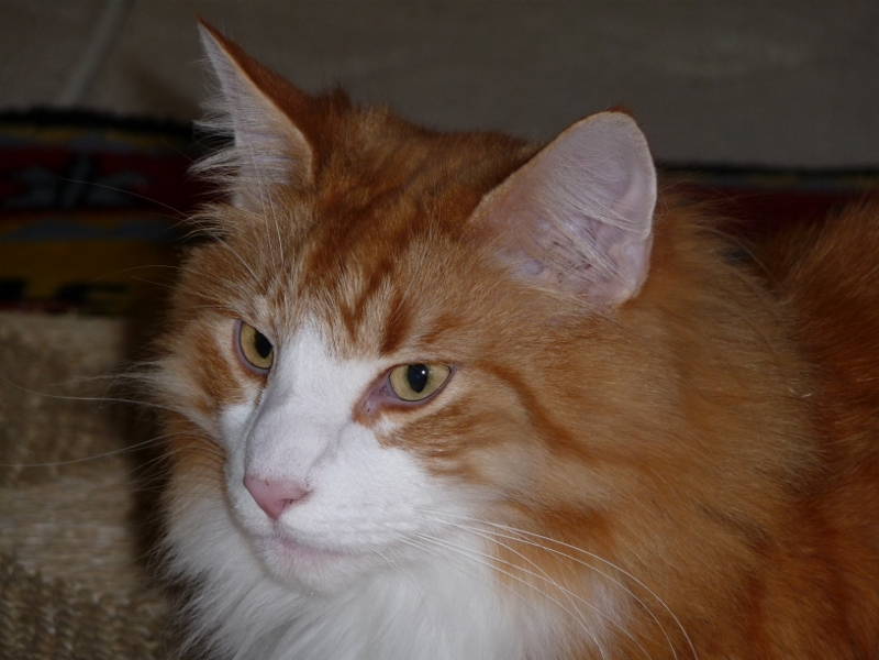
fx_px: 6044
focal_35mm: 238
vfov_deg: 6.2
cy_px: 330
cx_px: 440
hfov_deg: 8.3
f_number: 4.9
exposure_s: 1/50
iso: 100
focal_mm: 40.9
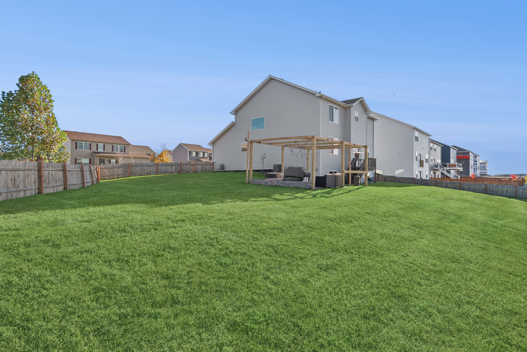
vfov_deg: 67.4
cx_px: 264
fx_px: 263
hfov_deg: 90.0
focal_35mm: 18
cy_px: 176
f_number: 8
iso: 250
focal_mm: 12
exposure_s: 1/400
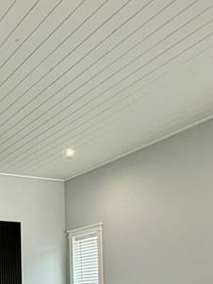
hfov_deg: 25.0
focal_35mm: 55
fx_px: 451
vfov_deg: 32.5
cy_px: 274
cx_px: -11
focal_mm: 2.22
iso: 200
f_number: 2.2
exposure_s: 1/99
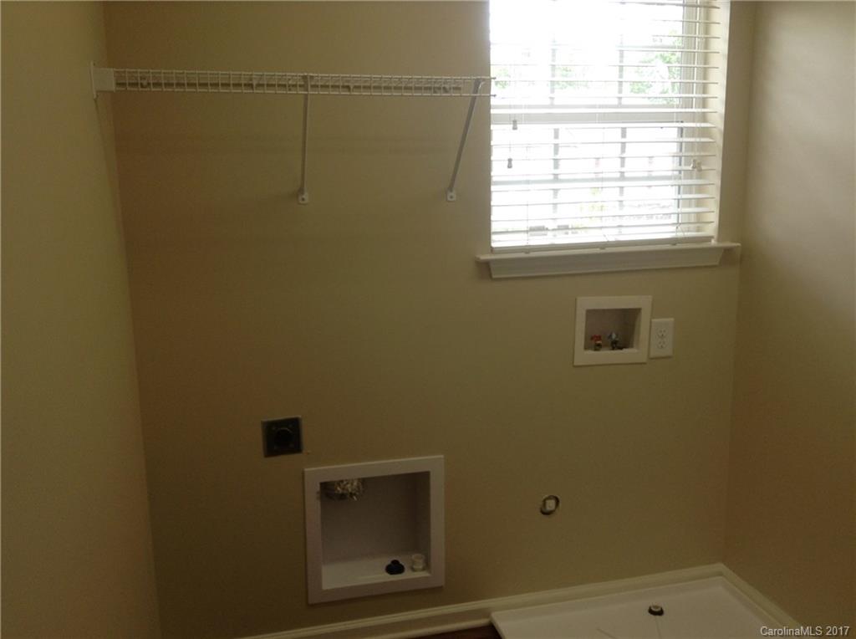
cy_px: 320
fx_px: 815
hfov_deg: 55.4
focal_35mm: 33
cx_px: 428
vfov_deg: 42.8
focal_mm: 3.3
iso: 32
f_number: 2.4
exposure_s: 1/24
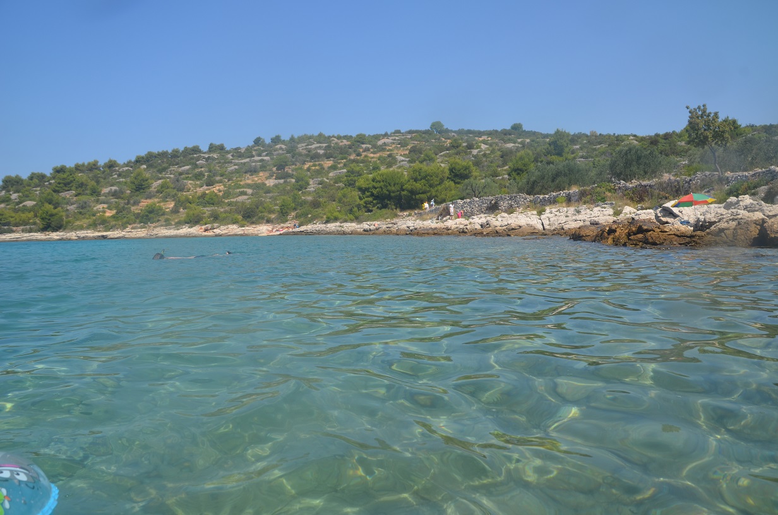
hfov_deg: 67.5
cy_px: 258
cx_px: 389
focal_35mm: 27
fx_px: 582
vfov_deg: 47.7
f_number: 9
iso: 100
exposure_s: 1/320
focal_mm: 18
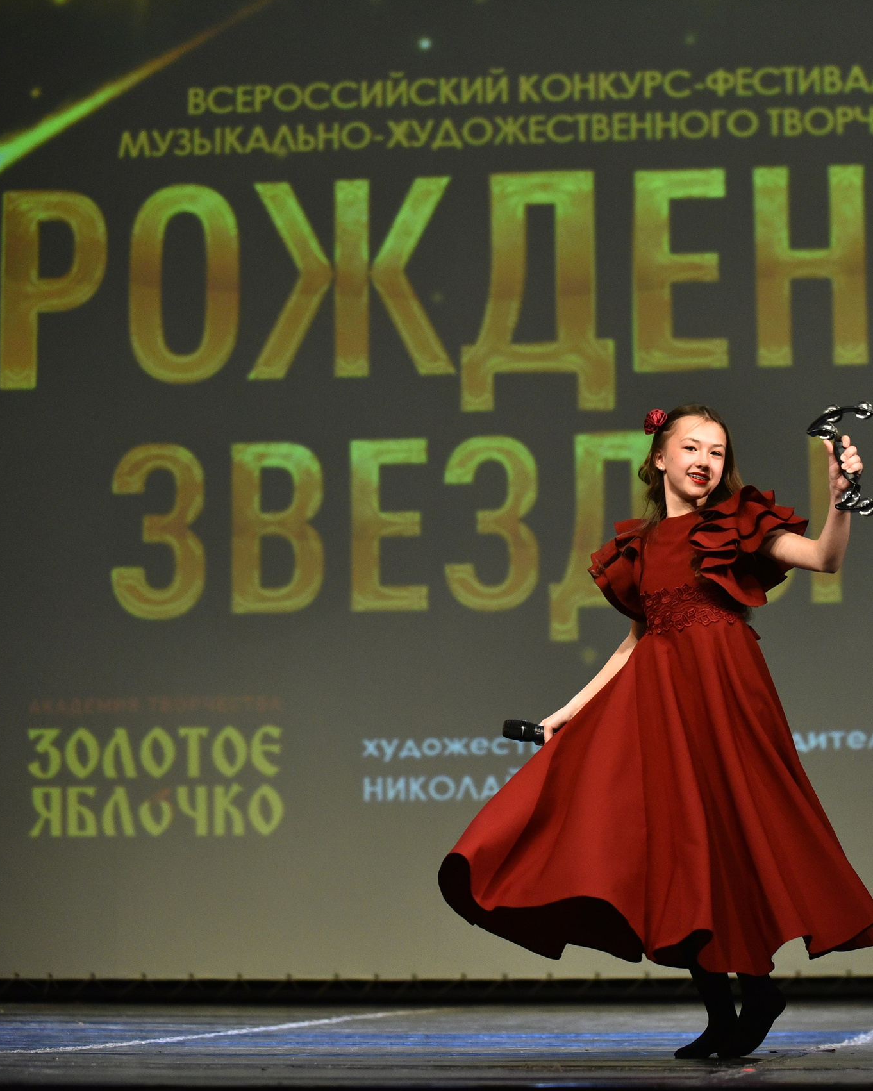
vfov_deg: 8.3
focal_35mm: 233
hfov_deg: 6.6
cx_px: 678
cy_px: 544
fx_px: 7524
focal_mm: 165
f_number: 3.2
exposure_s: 1/500
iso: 2500
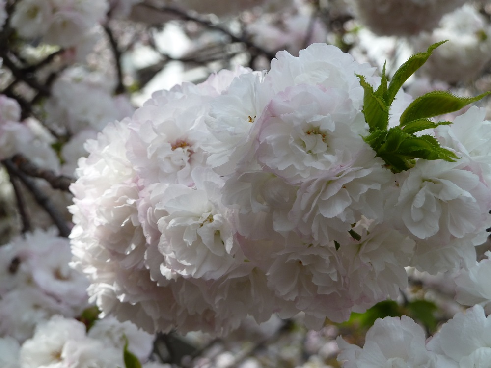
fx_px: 950
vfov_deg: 21.9
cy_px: 184
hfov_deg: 29.0
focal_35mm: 67
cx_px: 246
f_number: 4.1
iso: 100
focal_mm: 11
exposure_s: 1/320
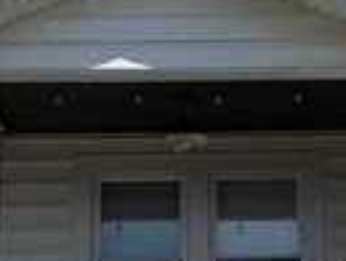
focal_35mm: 188
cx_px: 362
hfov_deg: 10.4
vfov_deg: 7.9
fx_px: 1883
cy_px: 248
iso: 20
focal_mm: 6.9
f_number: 1.68
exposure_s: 1/2193
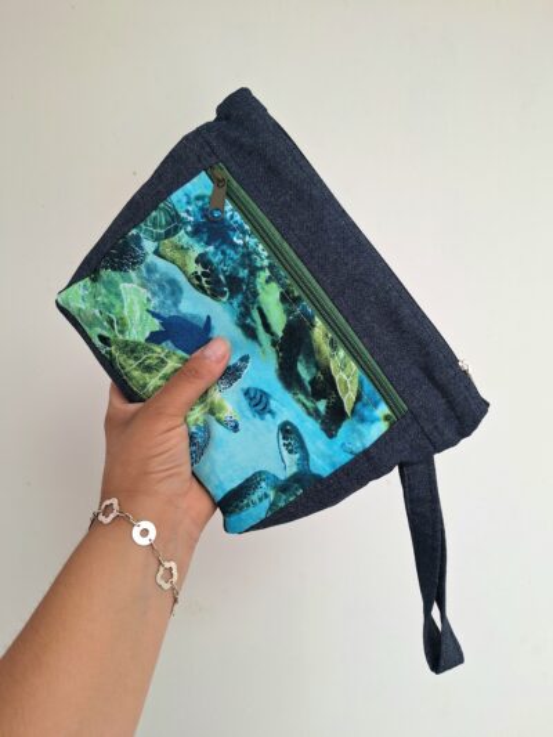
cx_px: 276
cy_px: 368
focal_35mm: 23
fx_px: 490
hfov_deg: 58.9
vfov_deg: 73.9
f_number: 1.8
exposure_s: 1/100
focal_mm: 5.54
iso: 50
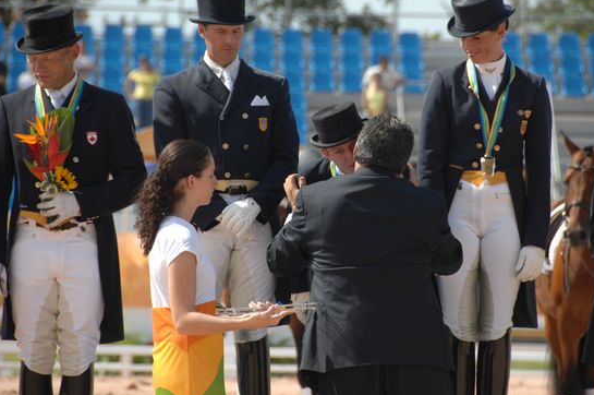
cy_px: 186
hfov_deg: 5.9
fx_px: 5801
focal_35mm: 352
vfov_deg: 3.9
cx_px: 327
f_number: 5.6
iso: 200
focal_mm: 200
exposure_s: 1/500
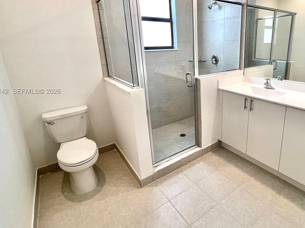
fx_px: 167
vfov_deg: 68.0
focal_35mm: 19
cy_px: 92
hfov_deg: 82.5
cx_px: 196
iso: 80
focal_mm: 1.57
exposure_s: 1/120
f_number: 1.8
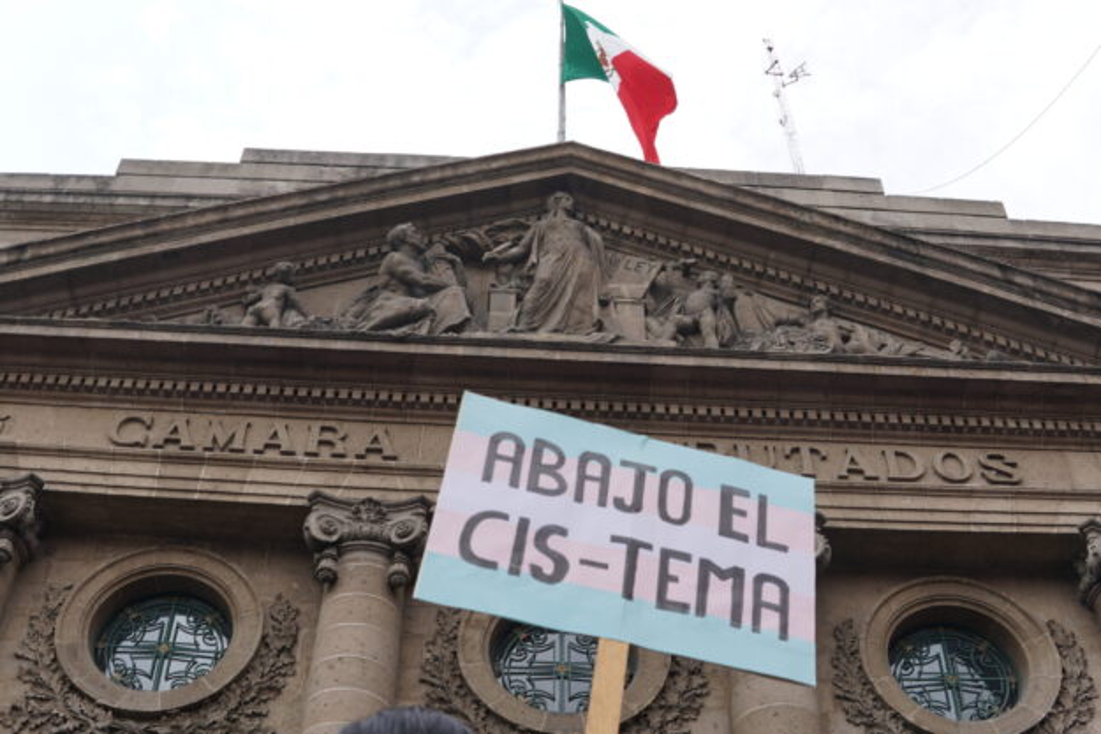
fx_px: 1376
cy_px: 367
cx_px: 550
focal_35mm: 45
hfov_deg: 43.6
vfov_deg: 29.9
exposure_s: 1/125
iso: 100
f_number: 8
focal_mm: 30
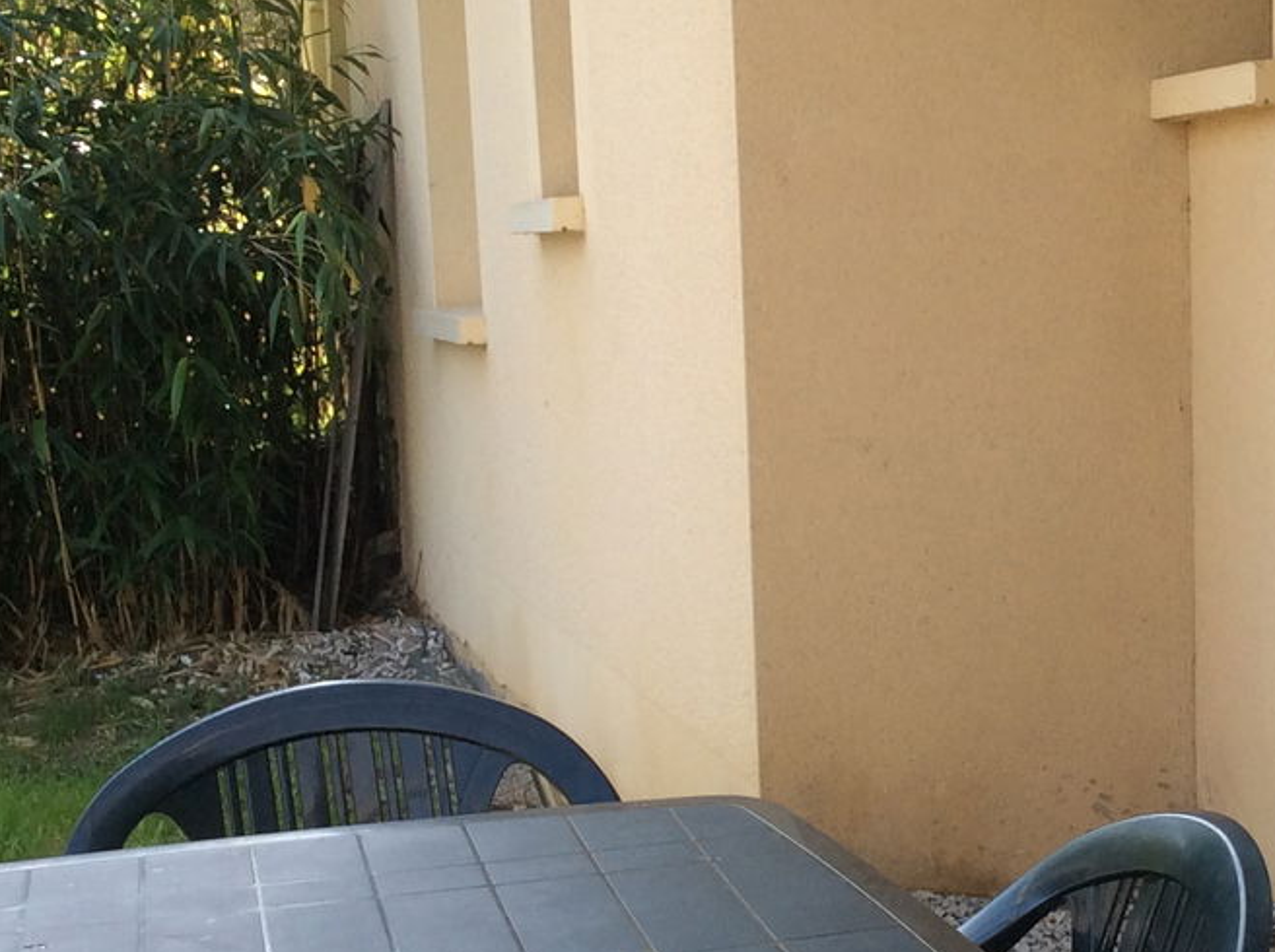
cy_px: 648
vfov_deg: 18.8
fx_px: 2869
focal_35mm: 78
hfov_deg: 24.7
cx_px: 993
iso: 32
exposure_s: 1/176
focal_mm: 3.3
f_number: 2.4
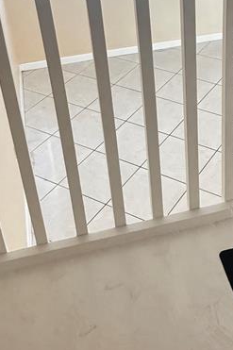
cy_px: 54
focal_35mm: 56
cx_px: 179
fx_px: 544
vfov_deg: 34.2
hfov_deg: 23.9
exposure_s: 1/49
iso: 500
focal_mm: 5.96
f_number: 1.6
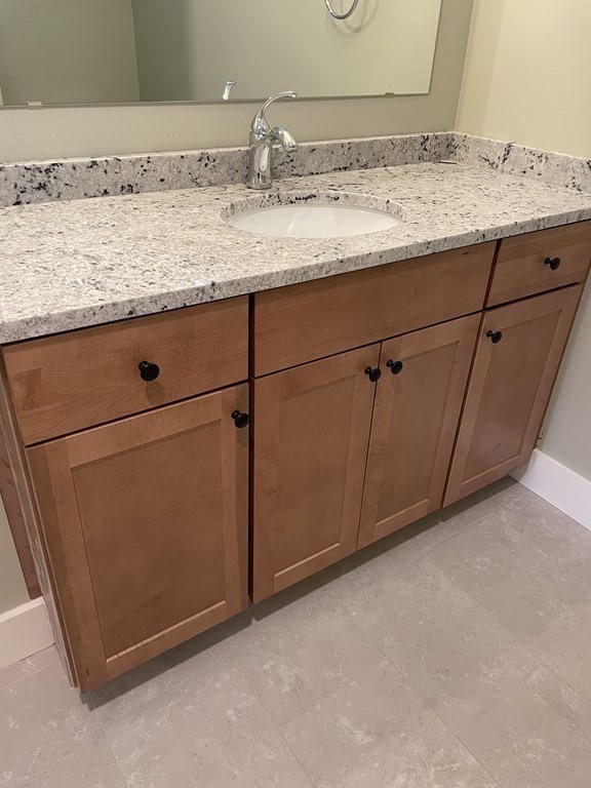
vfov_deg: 67.3
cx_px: 296
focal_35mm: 26
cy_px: 394
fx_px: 592
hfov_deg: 53.1
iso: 160
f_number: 1.6
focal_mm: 4.2
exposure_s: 1/60
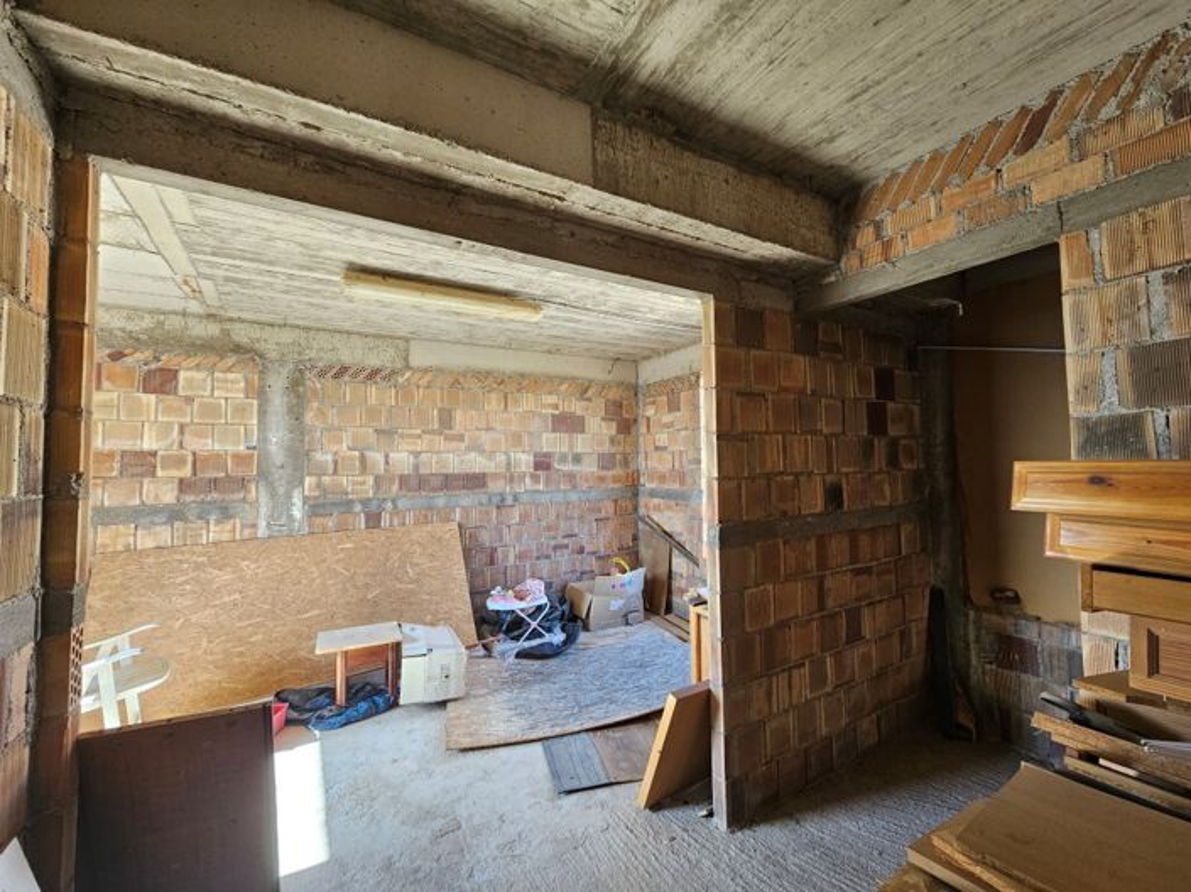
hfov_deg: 106.2
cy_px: 446
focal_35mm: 13
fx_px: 447
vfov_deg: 89.9
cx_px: 596
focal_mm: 2.2
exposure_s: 1/50
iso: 64
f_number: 2.2
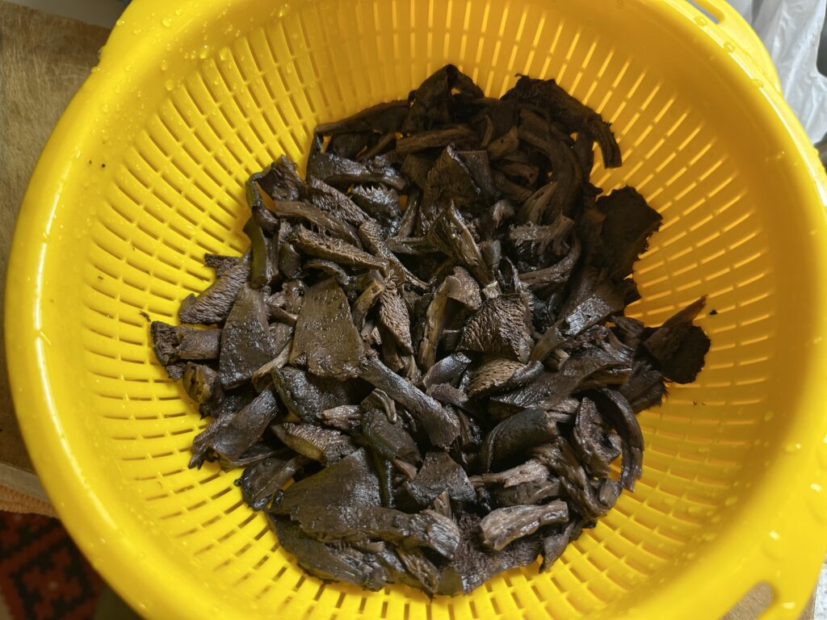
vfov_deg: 56.8
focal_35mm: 24
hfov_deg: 71.6
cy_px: 310
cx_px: 414
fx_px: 573
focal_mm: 6.86
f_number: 1.78
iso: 160
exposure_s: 1/50
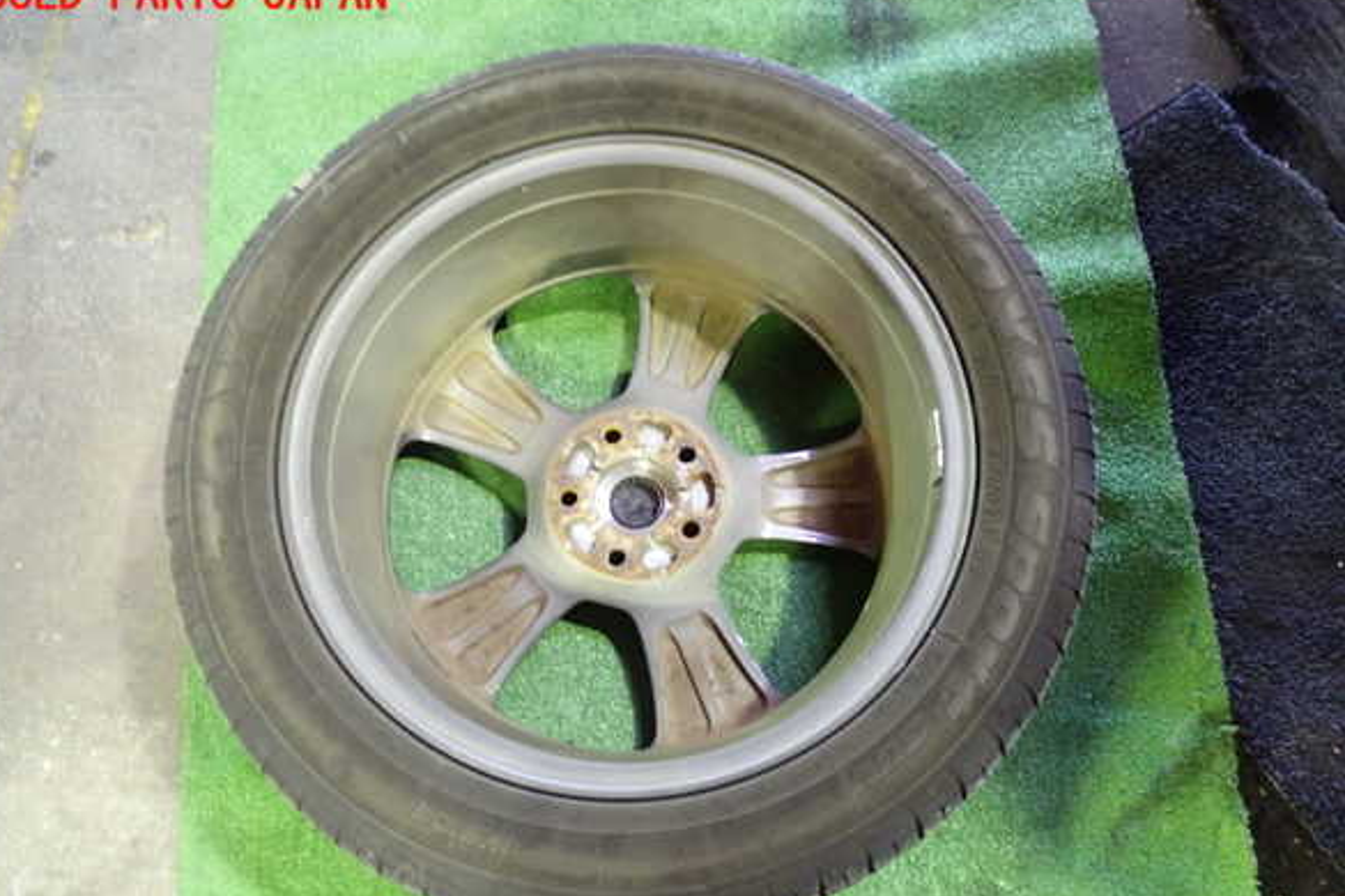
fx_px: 1195
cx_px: 660
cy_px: 482
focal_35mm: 32
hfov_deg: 58.7
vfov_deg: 41.1
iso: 800
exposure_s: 1/15
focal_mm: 5.4
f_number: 2.3
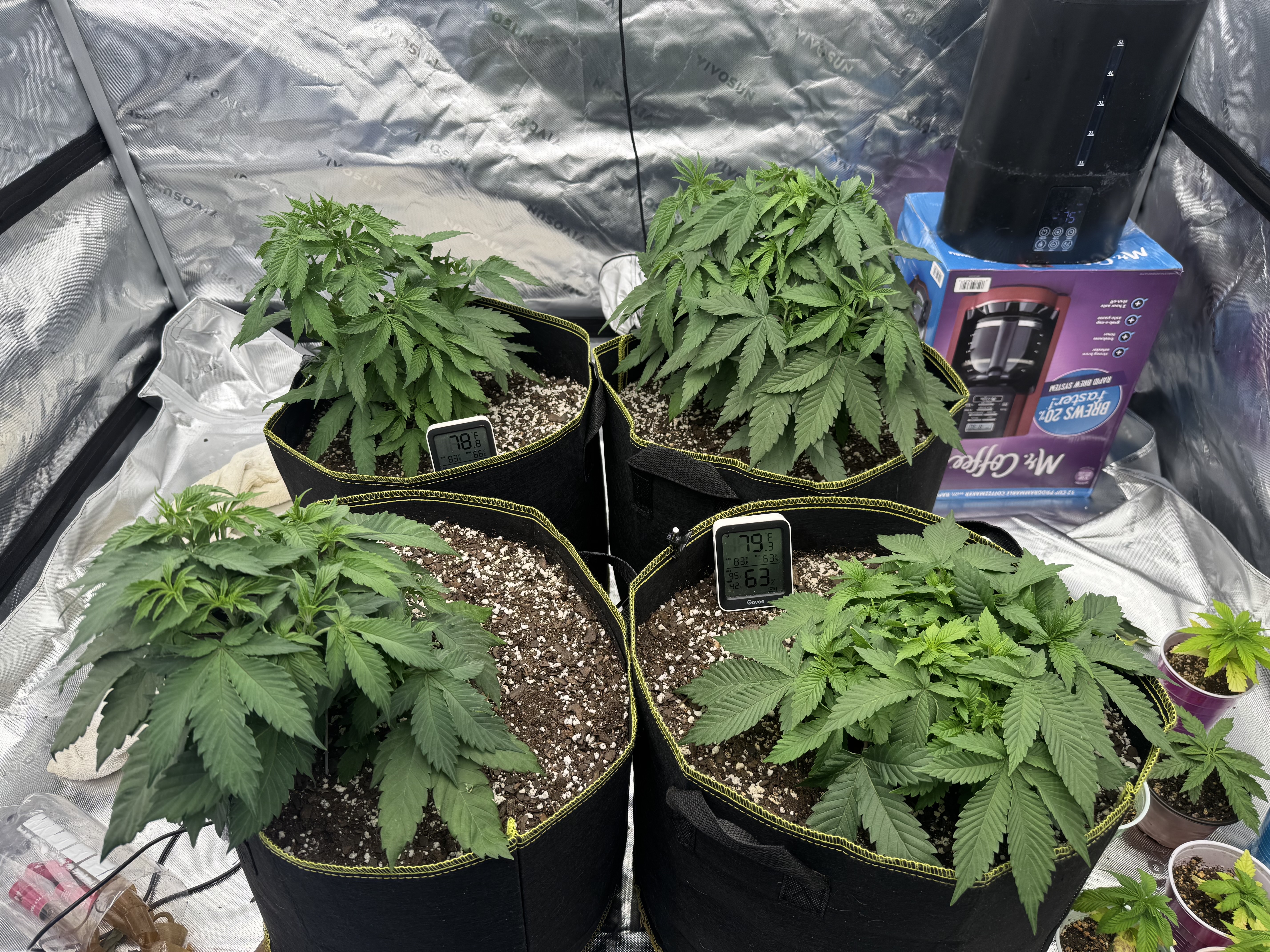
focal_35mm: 24
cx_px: 635
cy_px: 476
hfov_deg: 71.6
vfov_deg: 56.8
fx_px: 881
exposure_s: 1/730
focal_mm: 6.76
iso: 80
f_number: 1.78
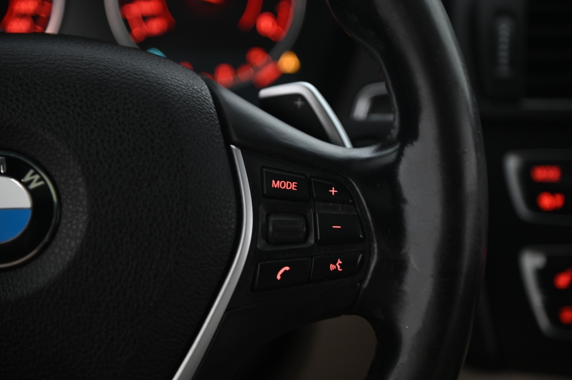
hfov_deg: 17.1
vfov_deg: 11.4
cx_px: 286
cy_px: 190
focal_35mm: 120
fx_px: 1905
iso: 2000
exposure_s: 1/20
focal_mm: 120
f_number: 4
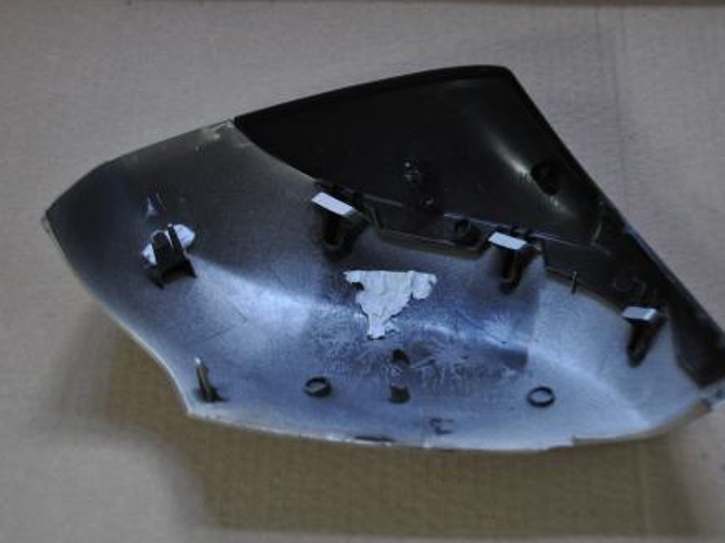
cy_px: 272
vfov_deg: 30.5
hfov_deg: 40.0
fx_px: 996
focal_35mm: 48
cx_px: 395
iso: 1600
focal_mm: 29
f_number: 4.5
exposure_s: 1/30
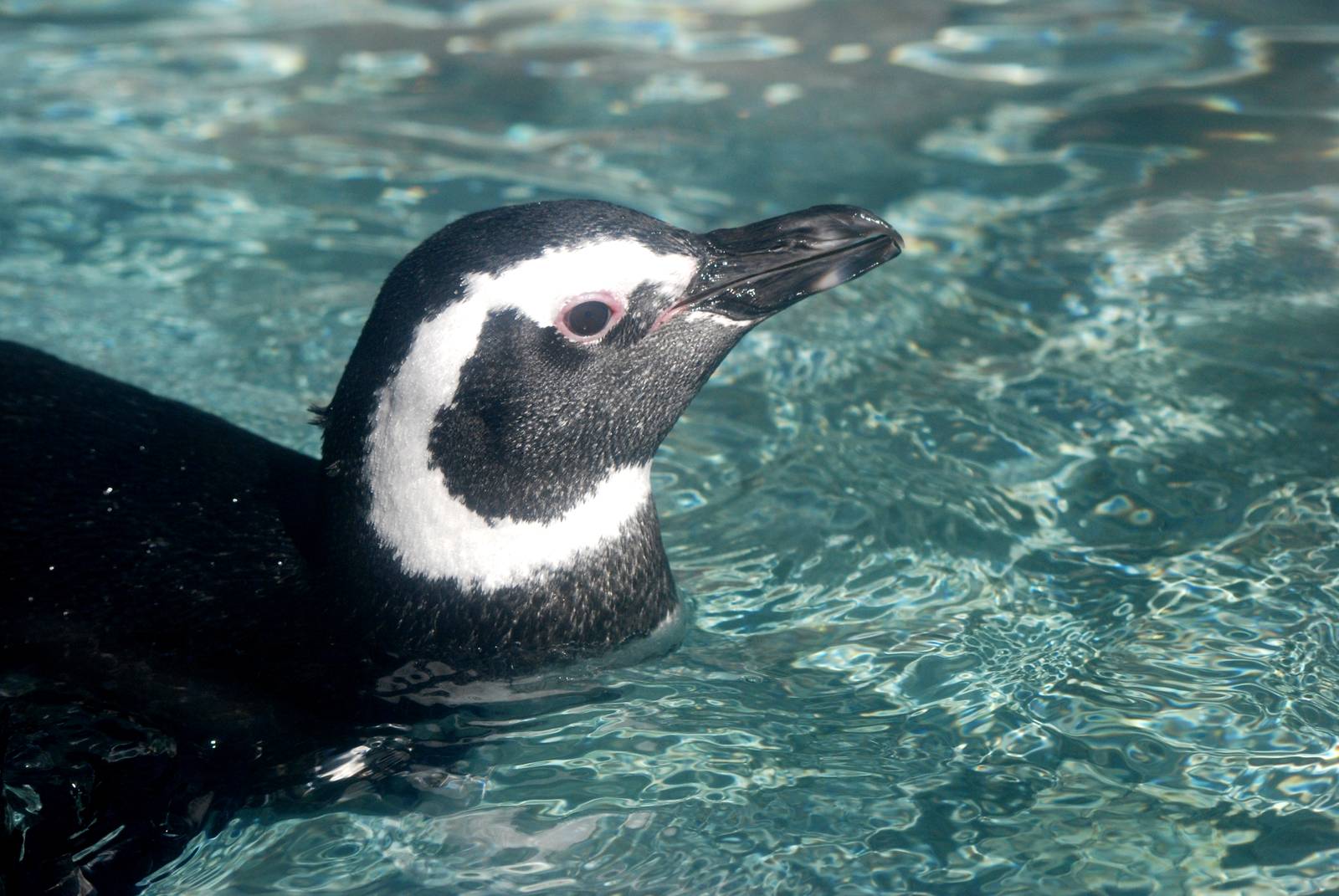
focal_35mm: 142
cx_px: 670
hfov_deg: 14.4
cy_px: 448
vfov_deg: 9.7
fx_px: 5306
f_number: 6.3
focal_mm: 95
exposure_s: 1/640
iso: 400
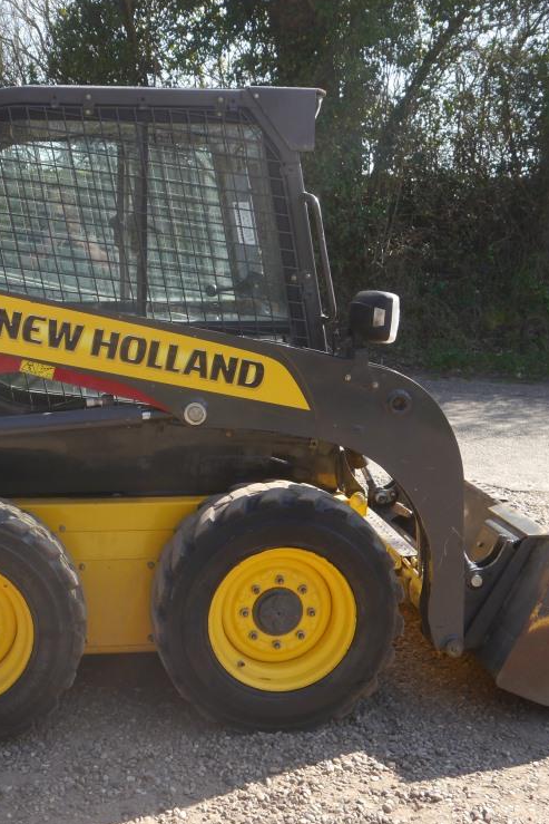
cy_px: 419
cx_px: 173
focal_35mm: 49
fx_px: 1120
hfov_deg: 27.3
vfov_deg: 40.3
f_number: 5.6
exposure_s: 1/250
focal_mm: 17
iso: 160
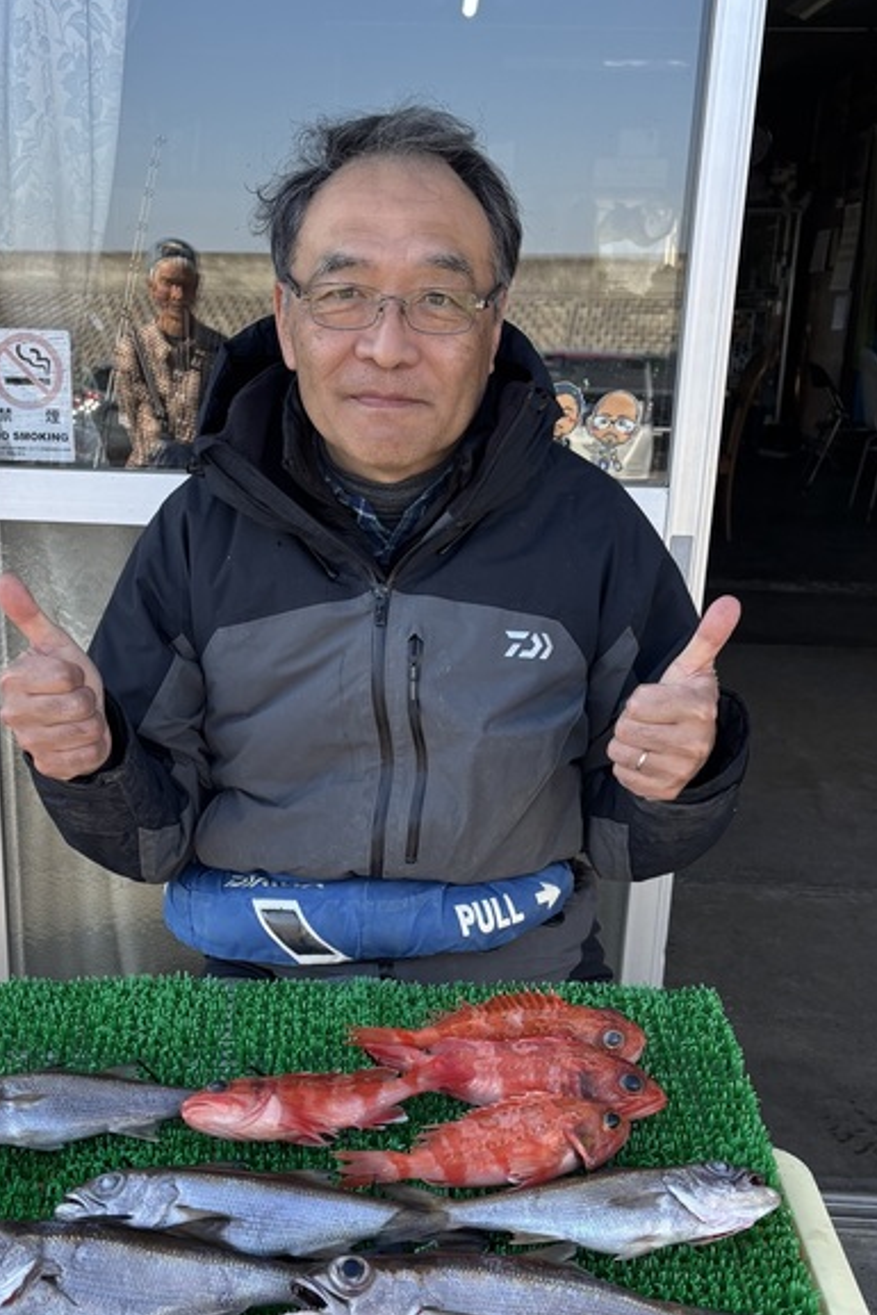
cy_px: 798
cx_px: 344
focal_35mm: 40
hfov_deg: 33.3
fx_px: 1461
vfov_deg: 48.1
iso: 50
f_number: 1.6
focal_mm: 5.96
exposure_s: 1/550
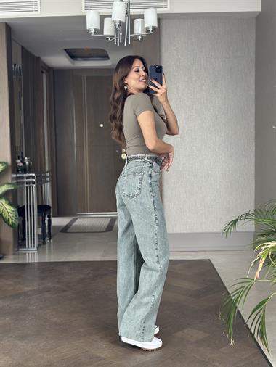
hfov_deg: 30.3
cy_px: 184
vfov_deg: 39.6
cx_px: 138
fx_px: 510
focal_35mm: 48
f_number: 1.78
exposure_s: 1/70
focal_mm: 6.86
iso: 125
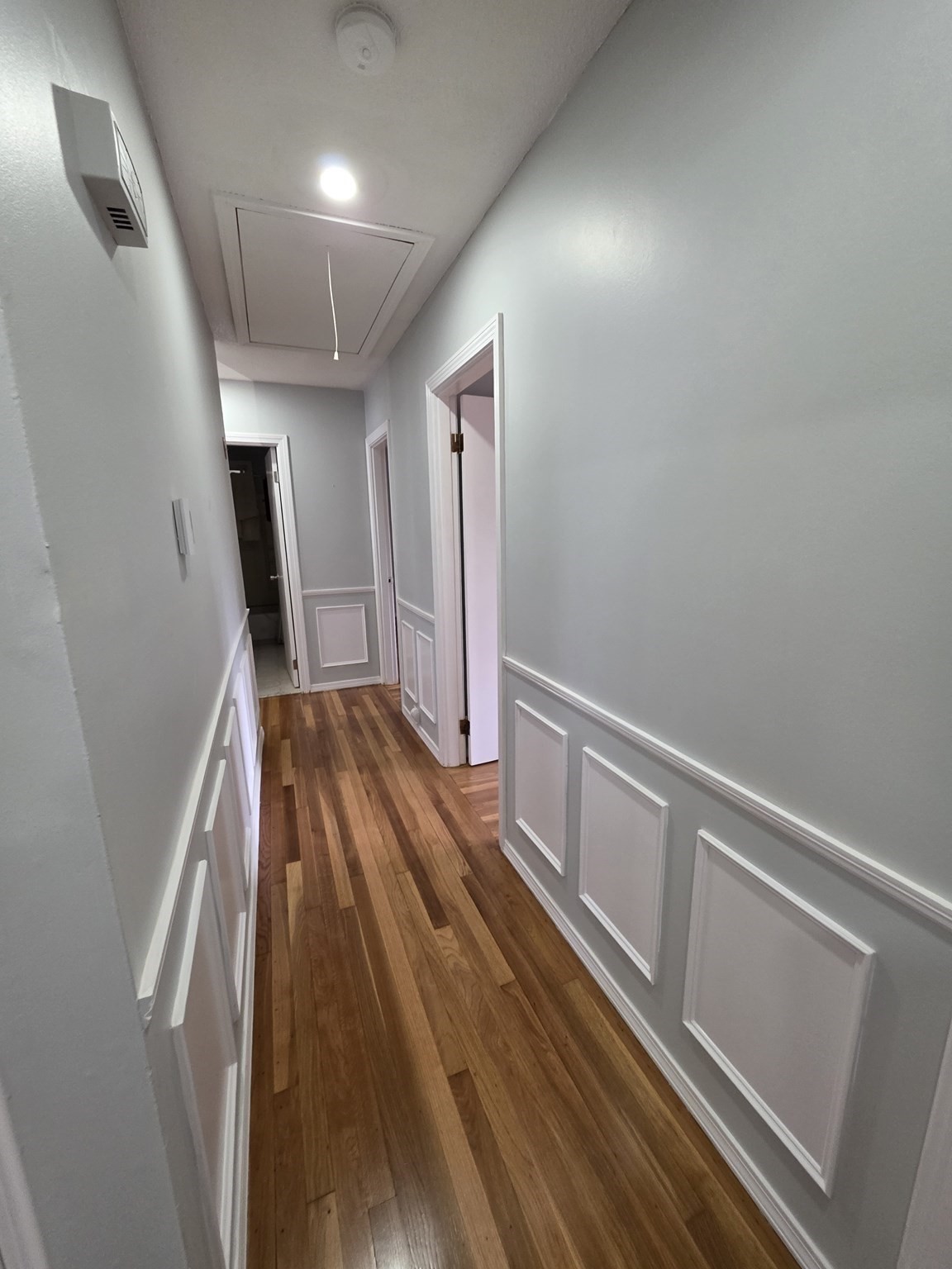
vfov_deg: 106.2
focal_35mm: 13
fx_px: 477
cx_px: 476
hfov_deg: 89.9
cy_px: 634
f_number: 1.9
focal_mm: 2.2
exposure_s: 1/60
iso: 200
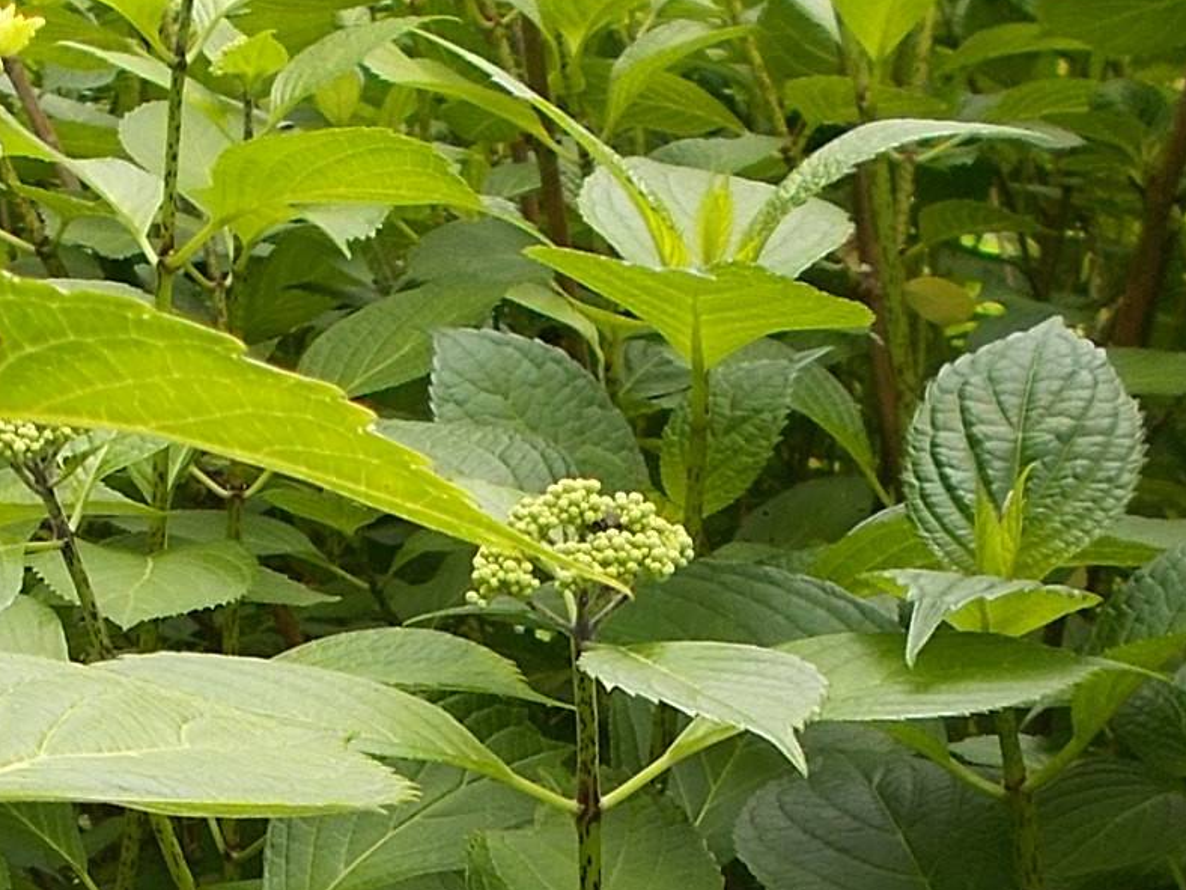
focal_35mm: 75
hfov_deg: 26.0
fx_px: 2570
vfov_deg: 19.0
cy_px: 929
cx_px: 492
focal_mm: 4.6
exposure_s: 1/80
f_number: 3.2
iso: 80
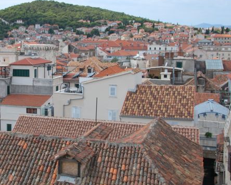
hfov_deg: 30.3
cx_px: 50
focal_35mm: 61
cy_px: 66
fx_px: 417
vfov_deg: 24.9
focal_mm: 24
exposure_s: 1/250
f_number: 8
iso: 100
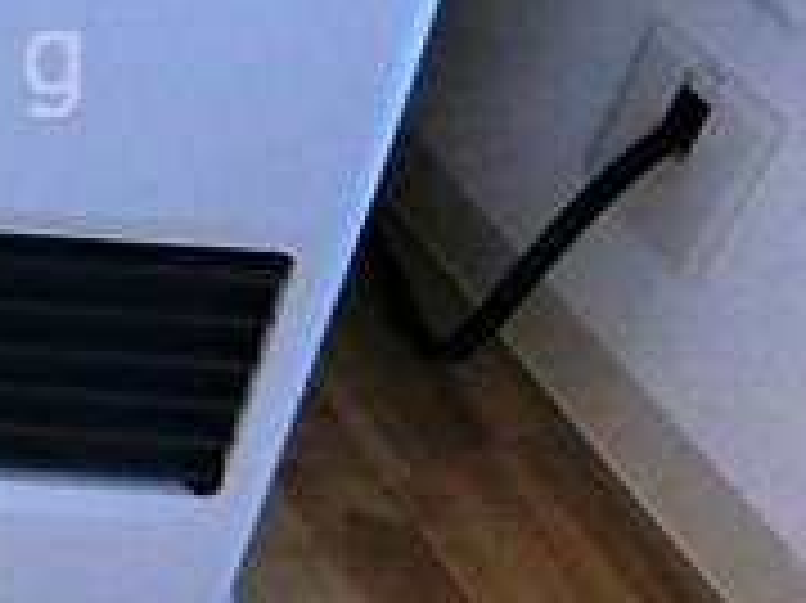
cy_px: 63
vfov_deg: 21.1
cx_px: -203
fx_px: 1582
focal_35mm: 68
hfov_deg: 25.2
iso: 1600
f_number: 2.7
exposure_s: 1/320
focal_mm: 4.06
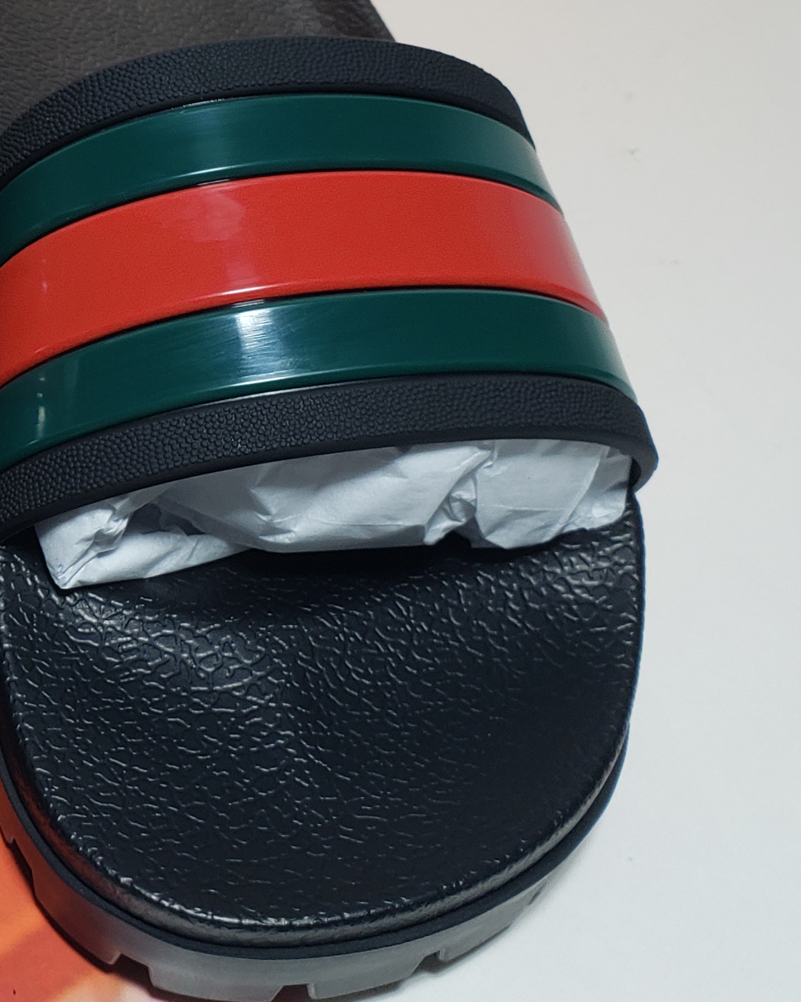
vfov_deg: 30.3
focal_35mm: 62
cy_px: 350
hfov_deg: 22.7
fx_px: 1837
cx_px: -157
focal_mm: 4.3
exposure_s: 1/184
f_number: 2.4
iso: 50
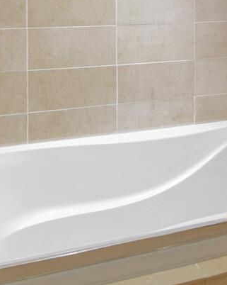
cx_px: 206
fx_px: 412
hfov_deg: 29.5
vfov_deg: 35.1
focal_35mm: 49
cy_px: 11
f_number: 8
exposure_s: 1/2
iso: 320
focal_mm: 14
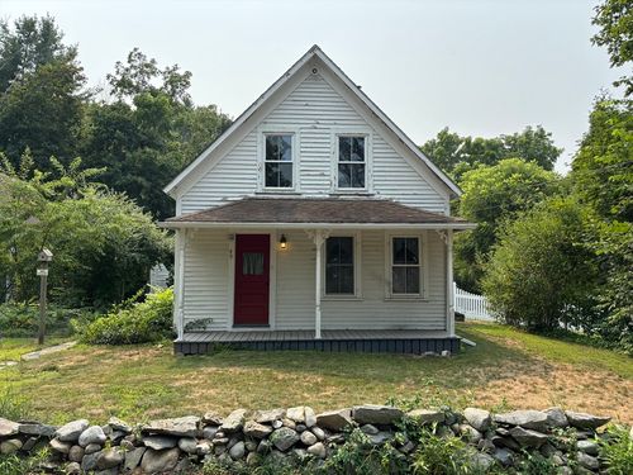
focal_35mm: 26
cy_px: 238
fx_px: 475
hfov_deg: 67.3
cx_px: 316
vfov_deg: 53.1
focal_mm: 5.96
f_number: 1.6
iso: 50
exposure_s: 1/1812
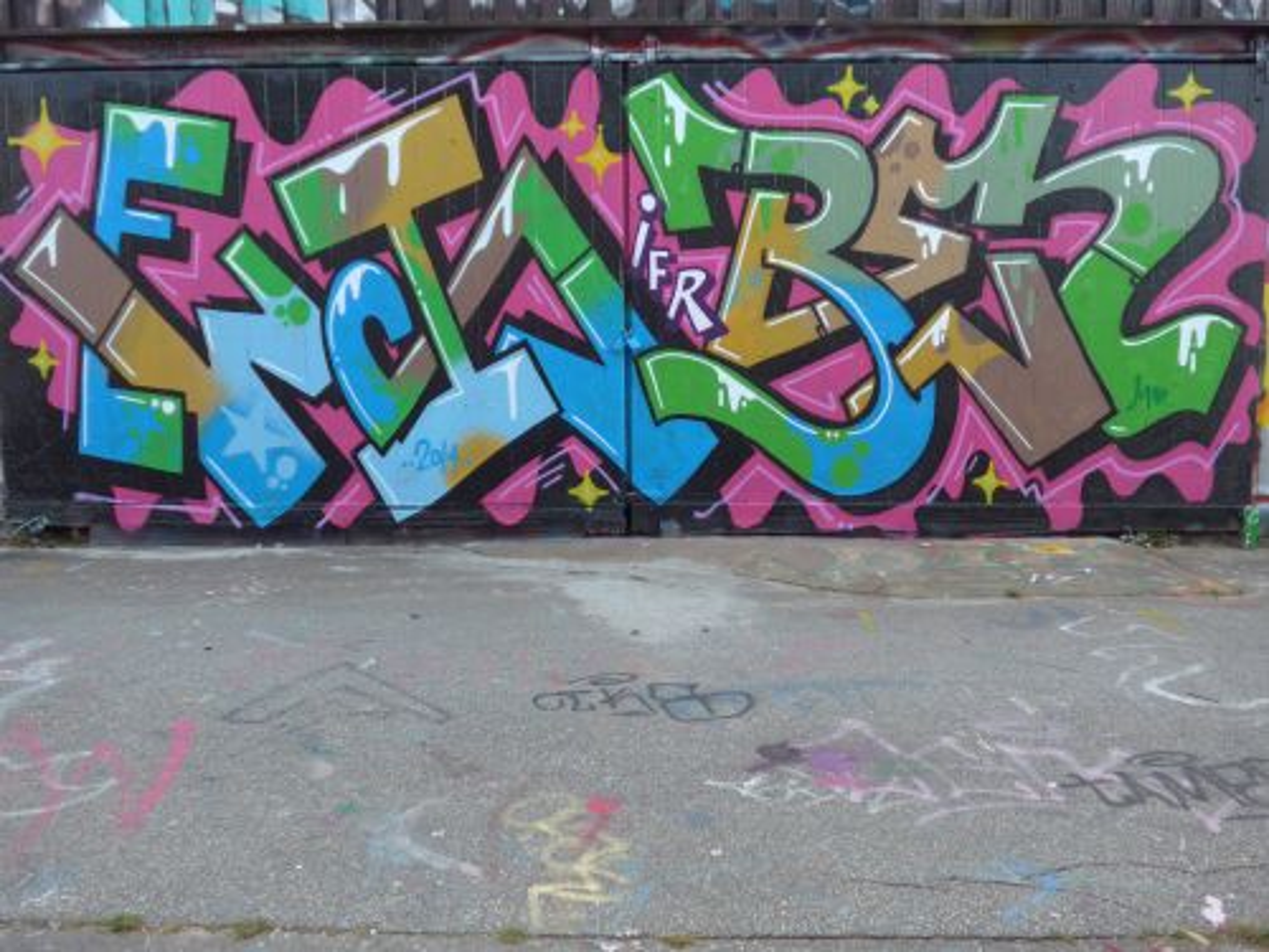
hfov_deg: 61.7
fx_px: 1063
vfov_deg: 48.2
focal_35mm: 29
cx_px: 634
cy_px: 476
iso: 80
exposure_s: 1/80
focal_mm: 6
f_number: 2
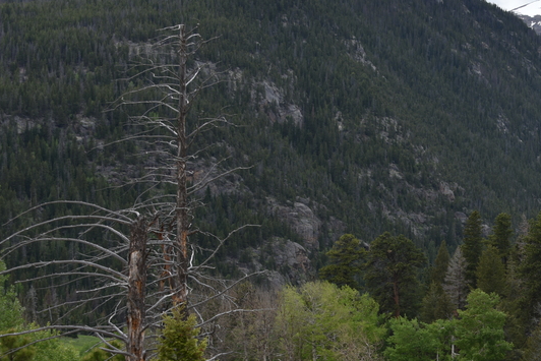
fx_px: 1518
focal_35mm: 101
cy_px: 326
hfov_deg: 19.5
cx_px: 566
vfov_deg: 13.4
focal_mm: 42
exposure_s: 1/200
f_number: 7.1
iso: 100
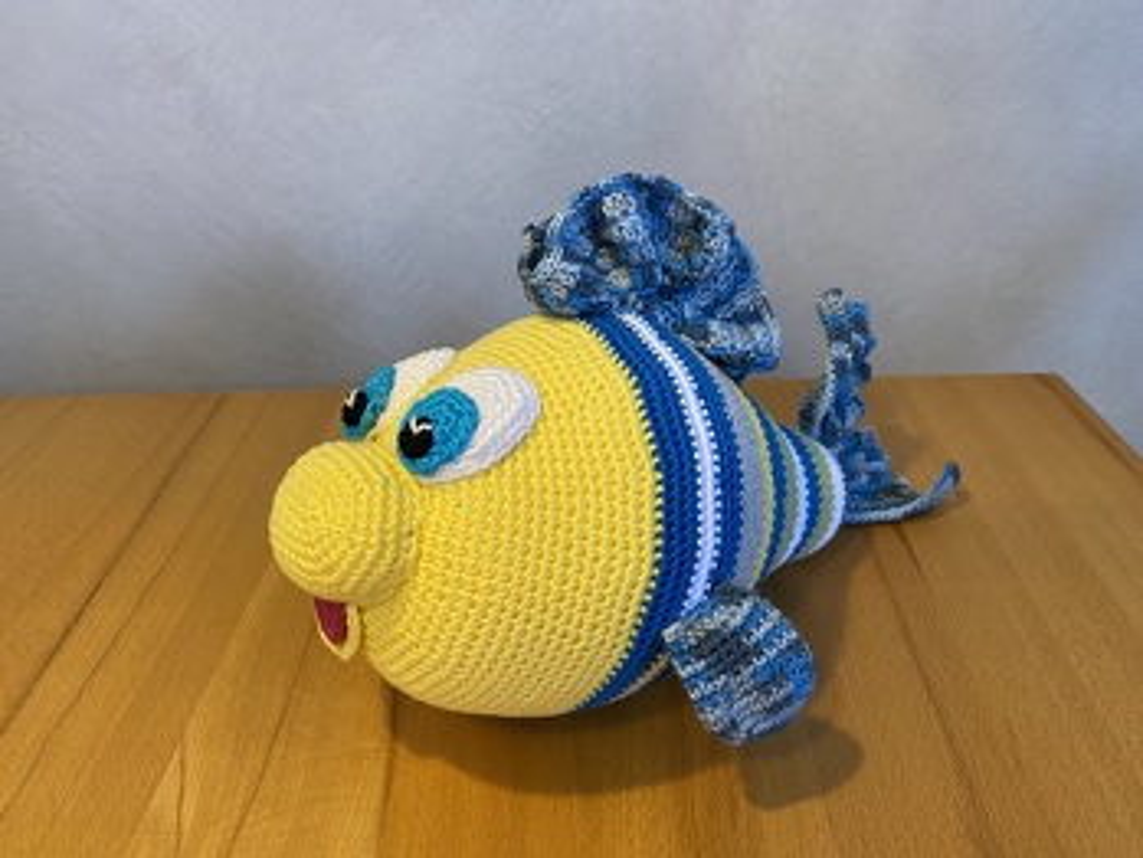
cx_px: 572
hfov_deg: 67.3
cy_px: 429
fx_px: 859
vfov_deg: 53.1
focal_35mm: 26
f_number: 1.8
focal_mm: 4.25
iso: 100
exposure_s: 1/50
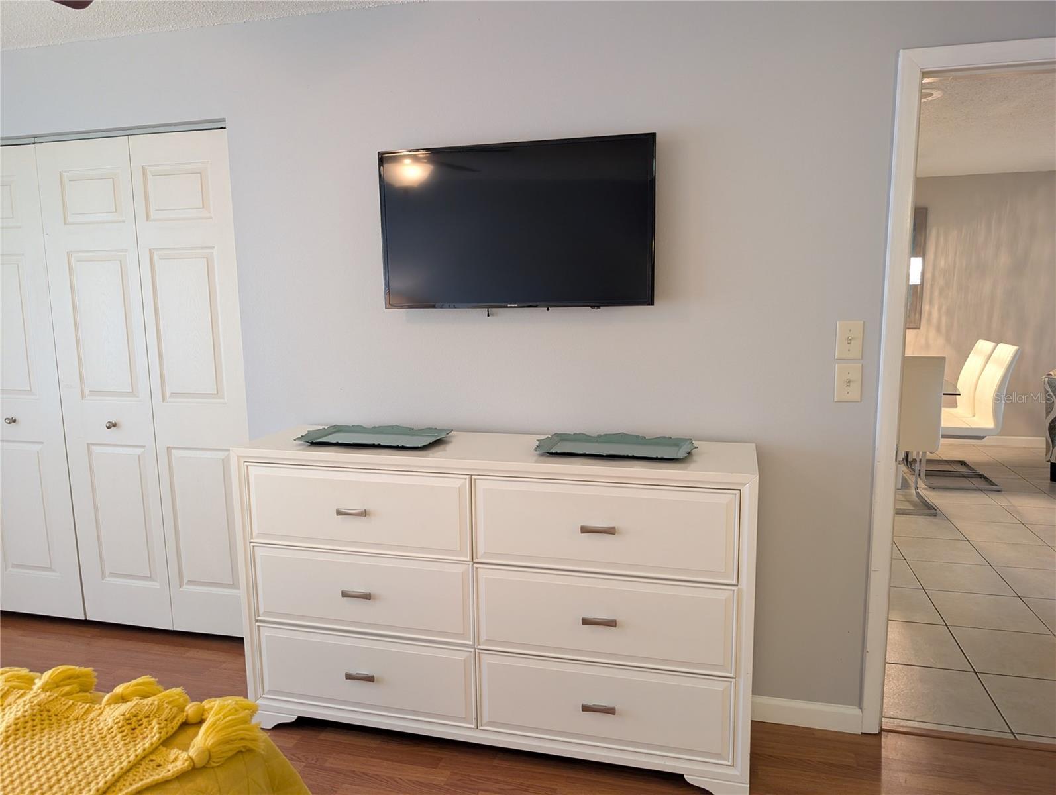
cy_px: 398
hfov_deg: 71.5
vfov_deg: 56.9
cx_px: 528
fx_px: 733
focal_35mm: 24
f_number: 1.68
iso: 628
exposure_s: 1/120
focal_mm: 6.9
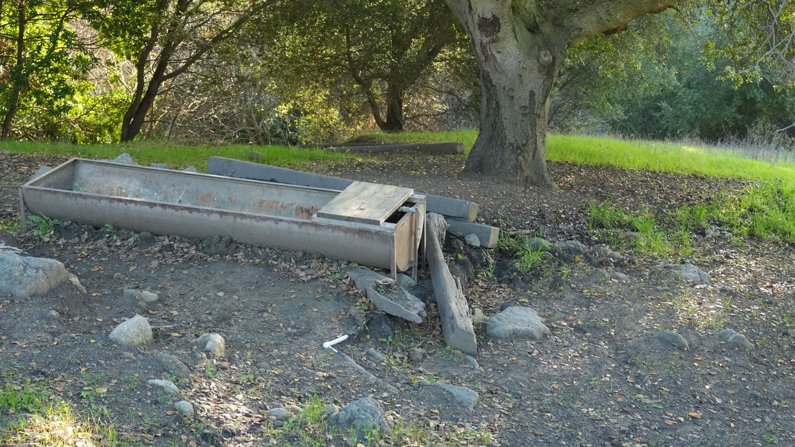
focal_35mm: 52
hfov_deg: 39.7
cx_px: 321
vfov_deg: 23.0
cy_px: 207
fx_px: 1096
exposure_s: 1/200
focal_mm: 34
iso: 800
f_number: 4.5
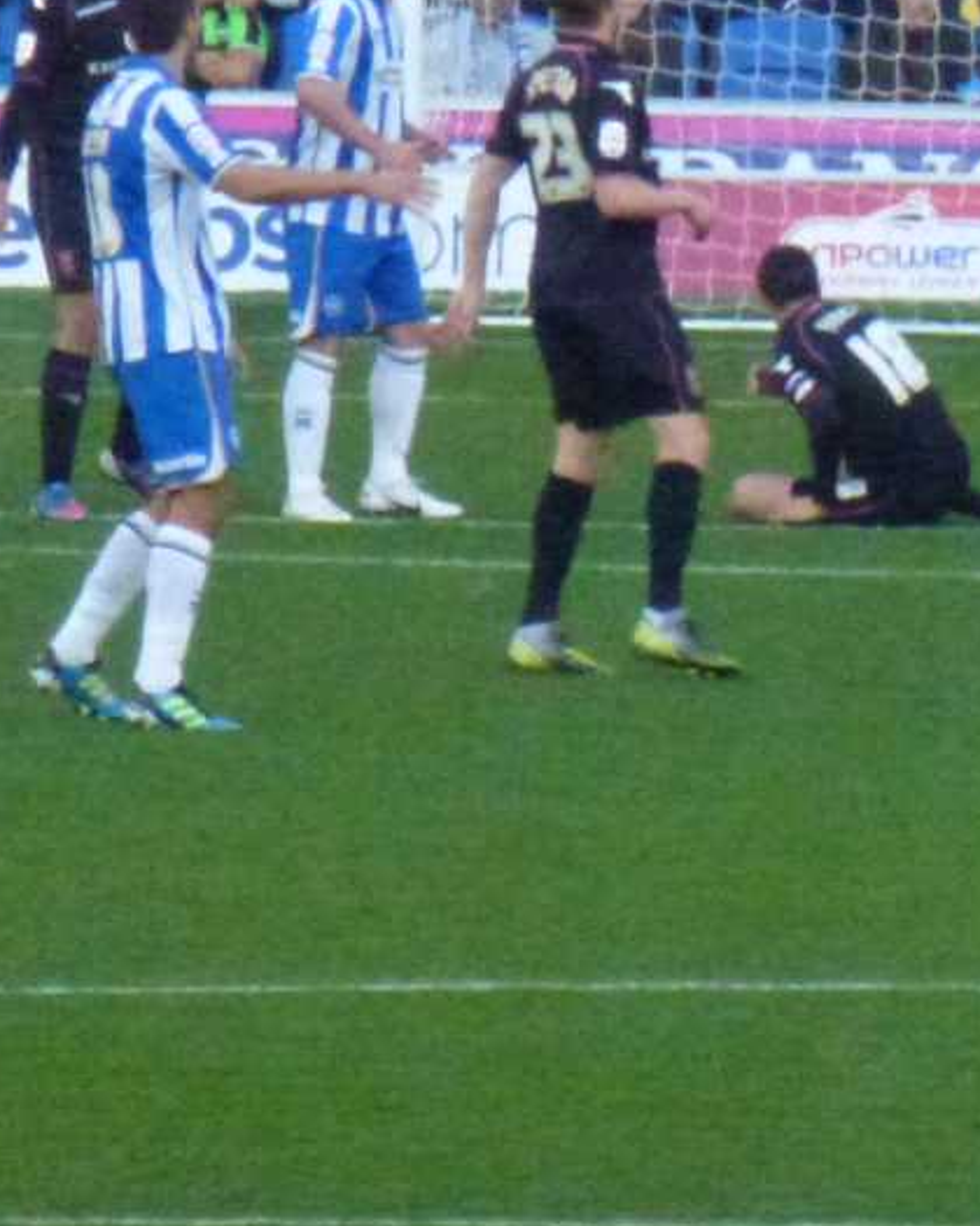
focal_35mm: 1143
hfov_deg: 1.4
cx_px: 1456
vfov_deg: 1.7
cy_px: 511
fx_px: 41440
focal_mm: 68.8
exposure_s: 1/400
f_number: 5.9
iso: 1600
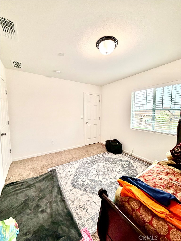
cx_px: 90
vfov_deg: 102.1
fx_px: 98
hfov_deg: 85.7
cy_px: 120
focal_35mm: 14
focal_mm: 2.22
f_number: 2.2
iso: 320
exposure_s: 1/60
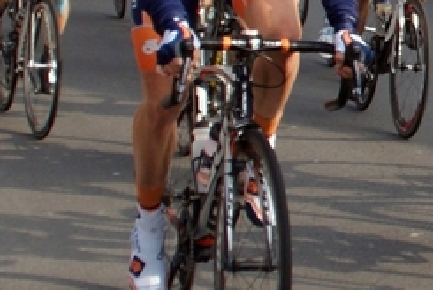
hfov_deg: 29.4
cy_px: 37
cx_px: 376
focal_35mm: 66
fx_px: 795
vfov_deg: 20.3
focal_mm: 18
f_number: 3.5
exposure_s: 1/1000
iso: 200
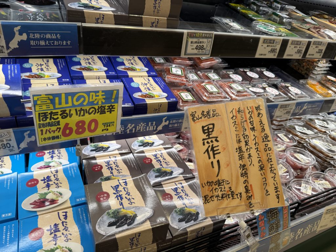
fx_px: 233
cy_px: 126
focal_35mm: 24
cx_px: 168
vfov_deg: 56.8
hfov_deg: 71.6
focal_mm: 6.76
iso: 50
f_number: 1.78
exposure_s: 1/121
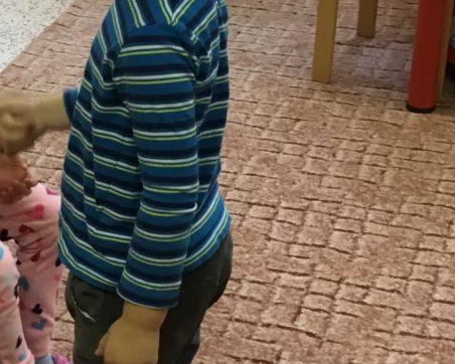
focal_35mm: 107
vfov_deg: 14.4
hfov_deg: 17.5
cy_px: 90
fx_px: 1442
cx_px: -16
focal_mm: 3.3
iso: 100
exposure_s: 1/33
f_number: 2.4
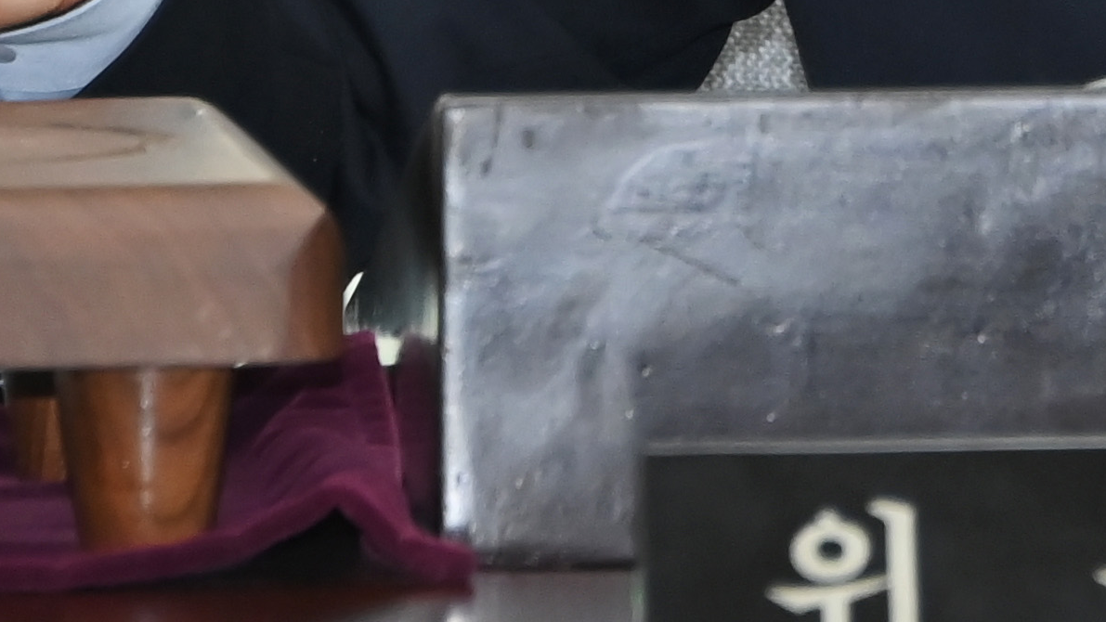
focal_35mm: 1028
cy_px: -559
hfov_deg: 2.1
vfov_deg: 1.2
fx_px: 30149
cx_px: 1467
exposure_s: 1/250
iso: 3200
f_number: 6.3
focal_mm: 210
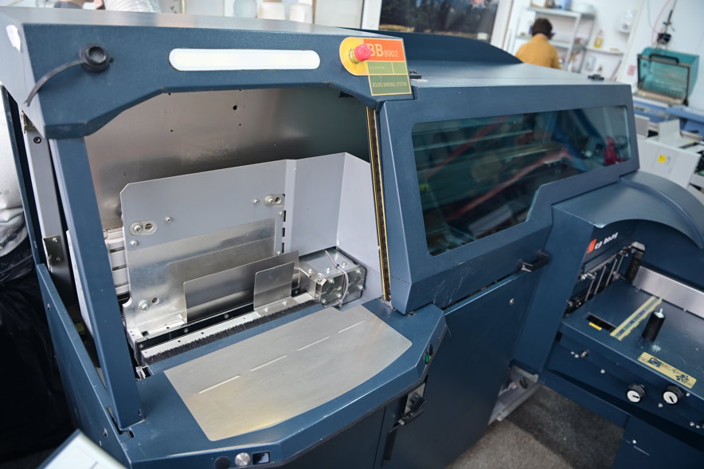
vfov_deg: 53.1
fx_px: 469
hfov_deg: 73.8
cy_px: 234
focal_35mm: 24
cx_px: 352
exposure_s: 1/50
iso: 800
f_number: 3.2
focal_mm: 24
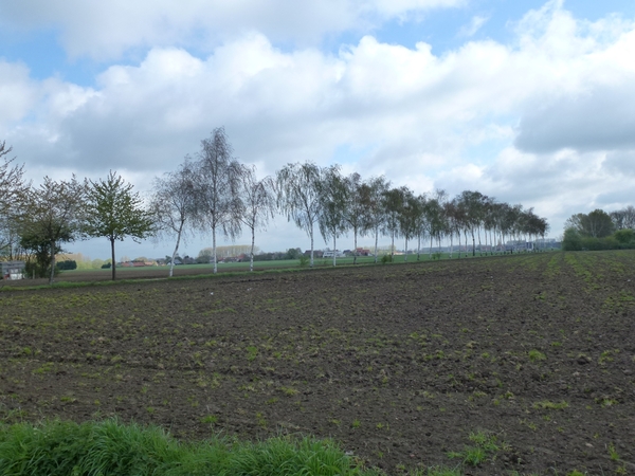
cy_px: 238
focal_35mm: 28
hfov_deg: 63.4
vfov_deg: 49.7
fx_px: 514
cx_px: 318
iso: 160
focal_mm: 5
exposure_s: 1/800
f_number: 4
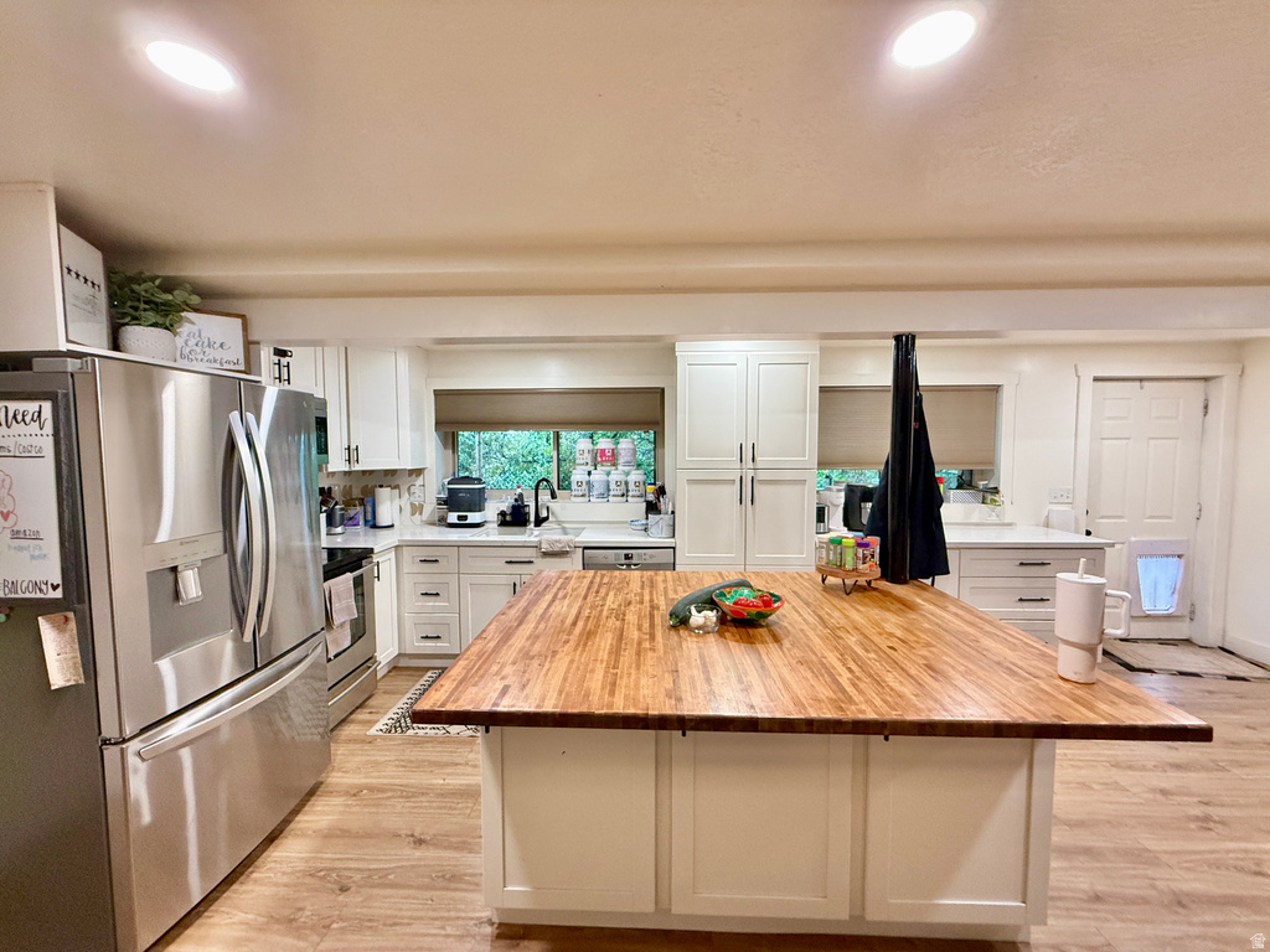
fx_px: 514
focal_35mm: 14
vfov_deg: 85.7
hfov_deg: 102.1
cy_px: 476
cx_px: 635
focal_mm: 2.22
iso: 640
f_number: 2.2
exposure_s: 1/120
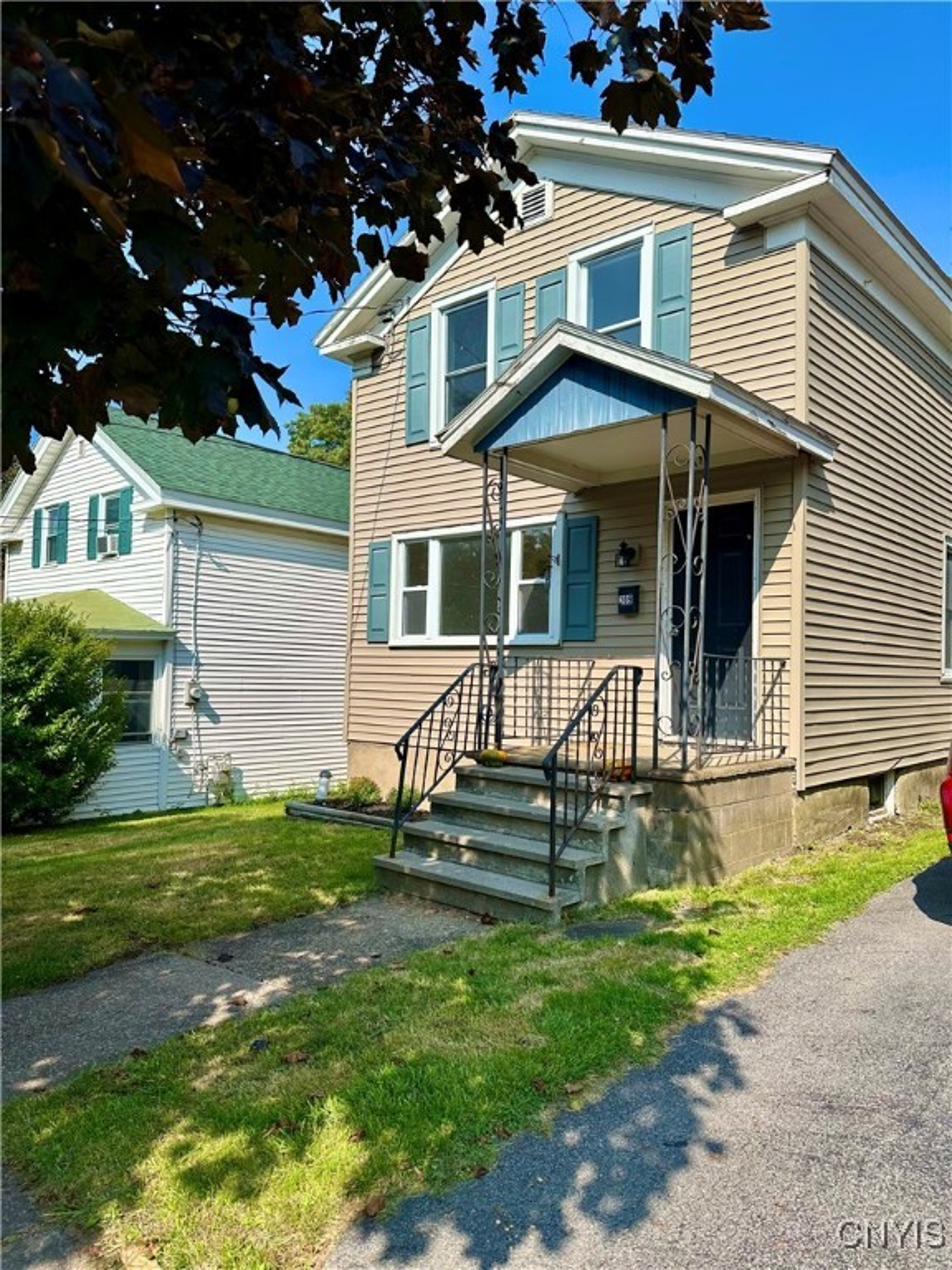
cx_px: 476
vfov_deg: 71.6
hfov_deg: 56.8
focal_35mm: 24
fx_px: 880
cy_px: 635
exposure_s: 1/4016
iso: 80
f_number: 1.78
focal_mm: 6.86
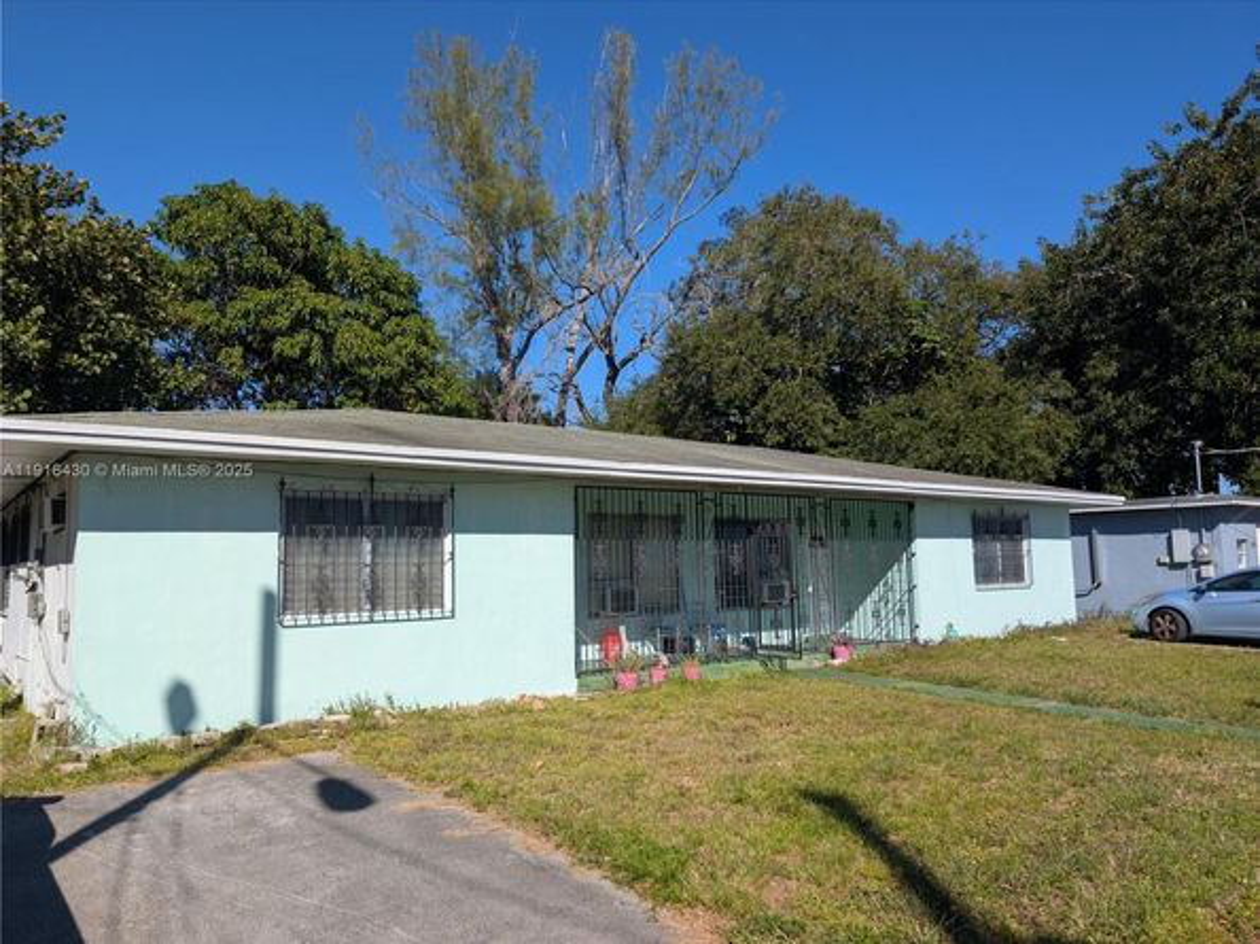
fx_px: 873
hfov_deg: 71.6
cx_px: 630
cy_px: 472
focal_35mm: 24
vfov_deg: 56.8
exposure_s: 1/1355
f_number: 1.68
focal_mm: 6.9
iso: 23
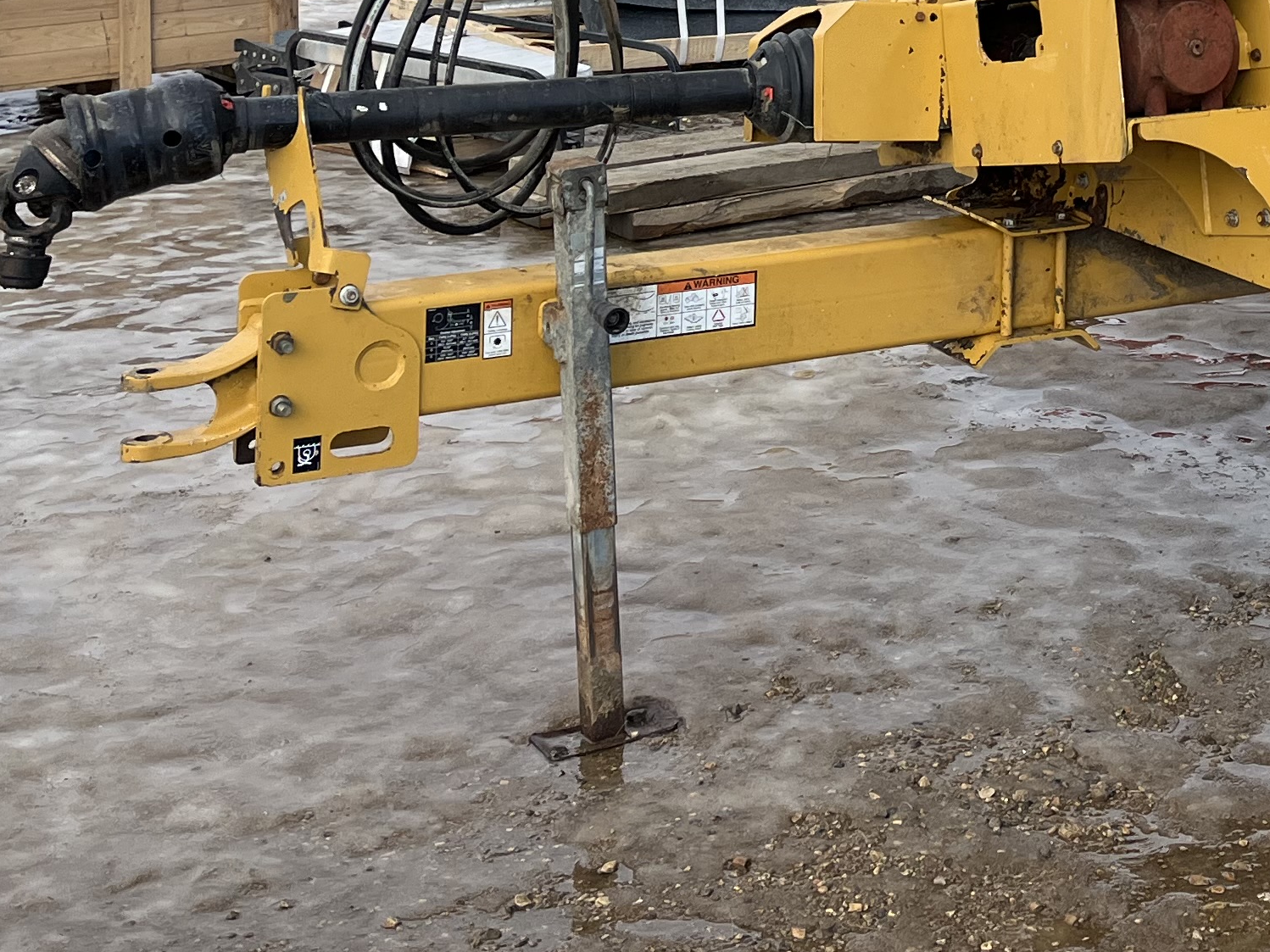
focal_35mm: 70
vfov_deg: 19.6
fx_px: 2568
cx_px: 1287
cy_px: -220
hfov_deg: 26.2
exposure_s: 1/1497
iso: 50
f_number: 1.6
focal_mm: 5.1
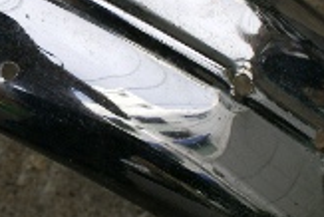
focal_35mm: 141
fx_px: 1270
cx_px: 14
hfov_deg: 14.3
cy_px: -17
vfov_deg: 9.7
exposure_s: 1/400
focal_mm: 24
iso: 100
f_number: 5.6
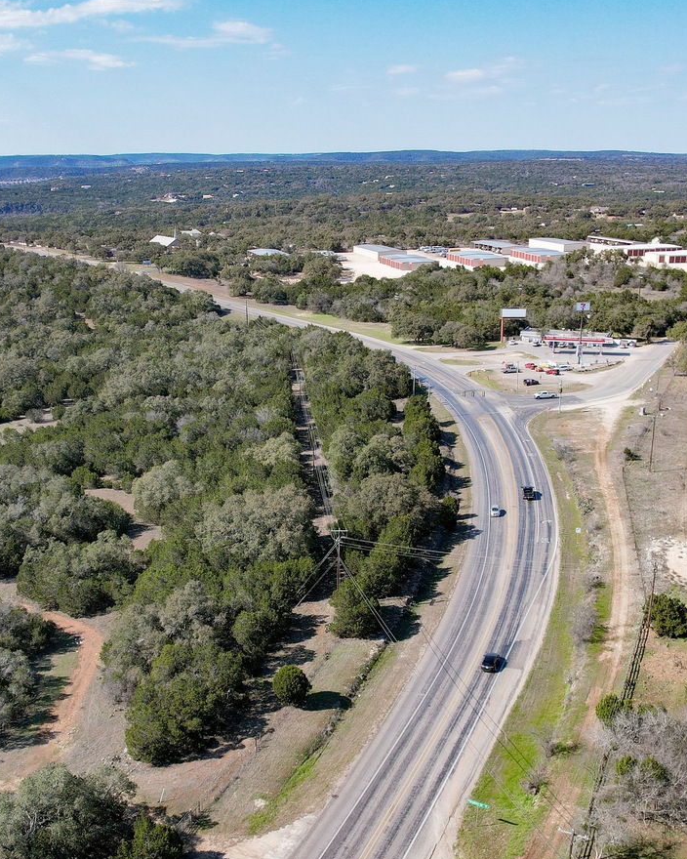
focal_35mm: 38
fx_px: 966
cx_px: 302
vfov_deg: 47.8
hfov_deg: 39.1
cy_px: 493
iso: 100
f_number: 2.8
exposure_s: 1/2000
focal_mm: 8.38
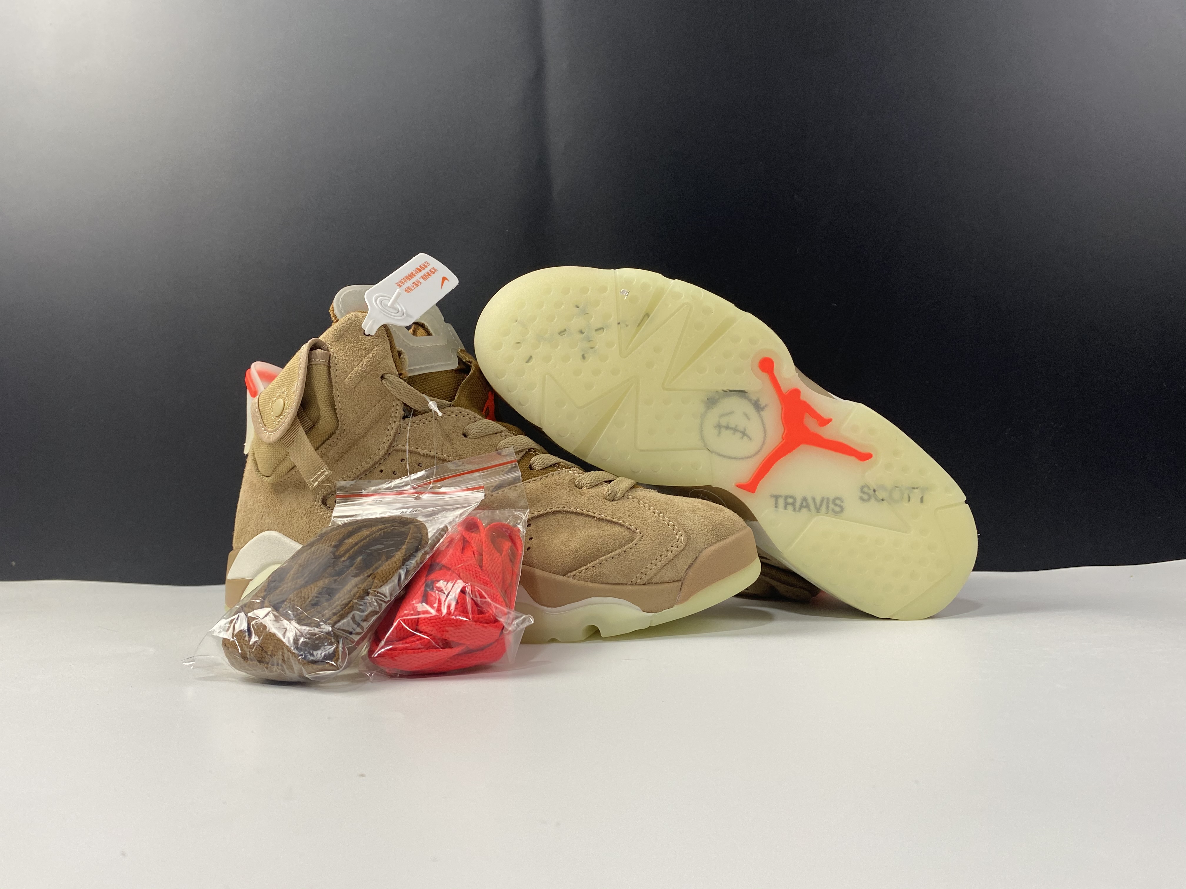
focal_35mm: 26
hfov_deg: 67.3
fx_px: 891
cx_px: 593
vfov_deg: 53.1
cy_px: 444
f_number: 1.8
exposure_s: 1/121
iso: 100
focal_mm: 4.25
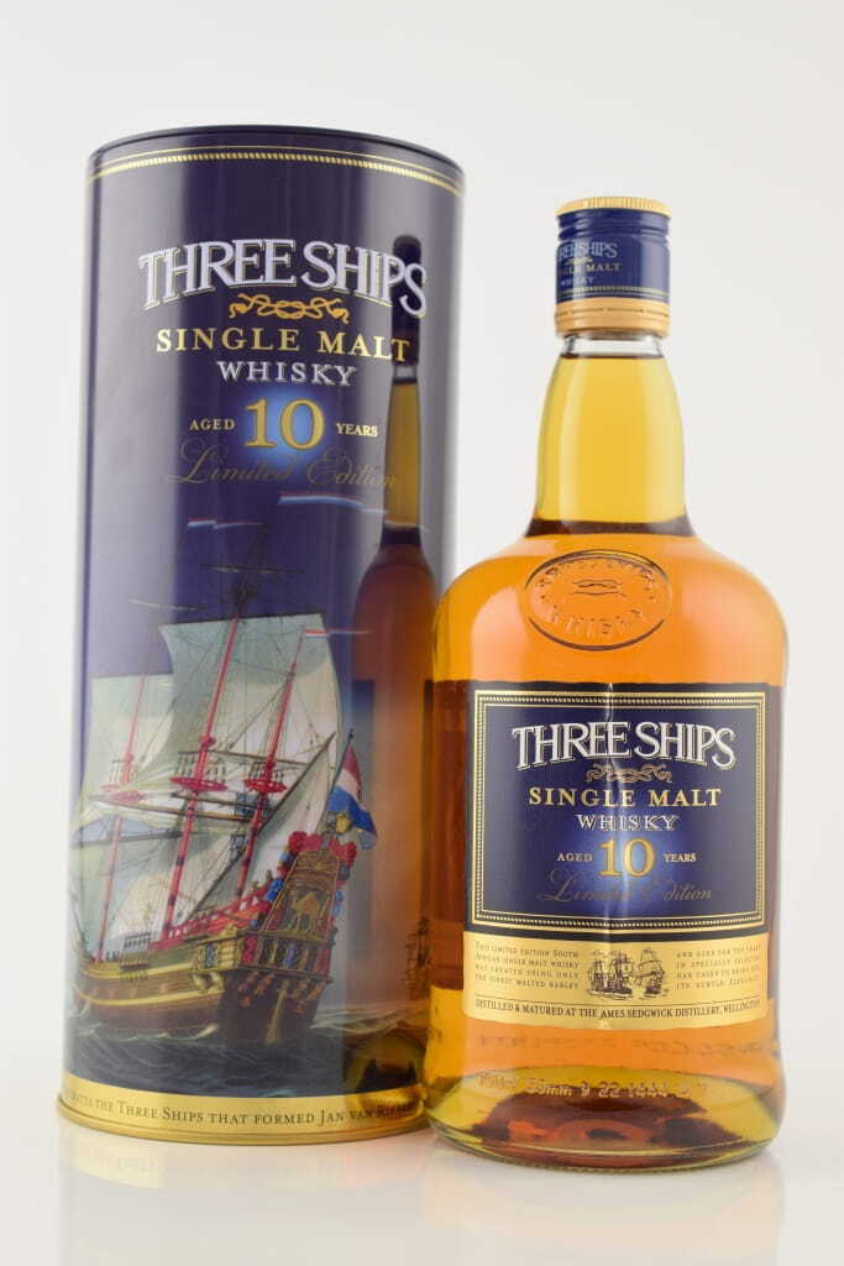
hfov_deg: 22.6
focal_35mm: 60
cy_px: 633
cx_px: 422
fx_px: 2109
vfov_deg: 33.4
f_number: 7.1
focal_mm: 40
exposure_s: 1/25
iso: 100
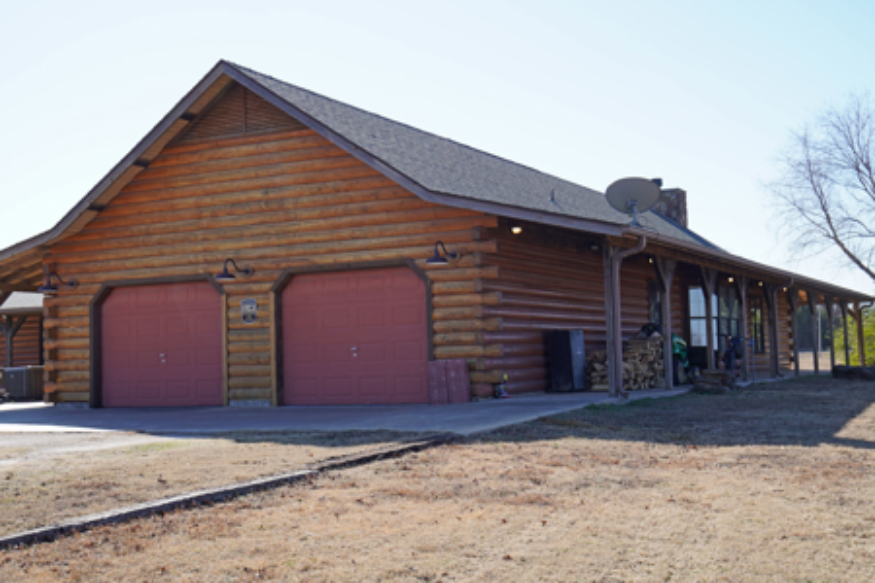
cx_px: 438
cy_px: 292
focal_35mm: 46
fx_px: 1130
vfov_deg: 28.9
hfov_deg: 42.3
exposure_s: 1/160
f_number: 6.3
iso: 100
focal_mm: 31
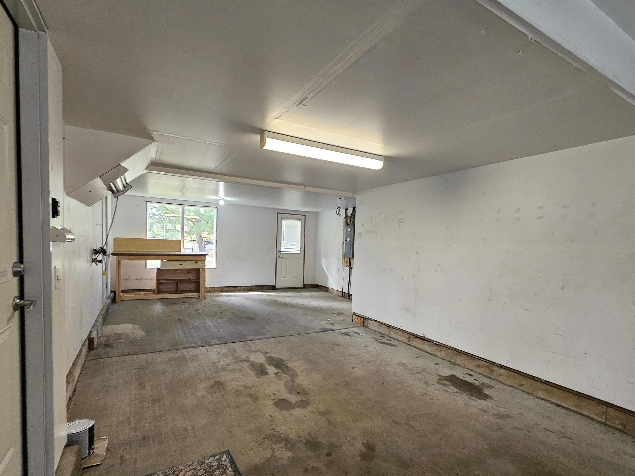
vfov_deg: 77.8
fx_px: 294
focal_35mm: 16
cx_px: 331
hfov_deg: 94.4
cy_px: 264
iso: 320
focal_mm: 2.2
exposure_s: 1/60
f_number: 2.2
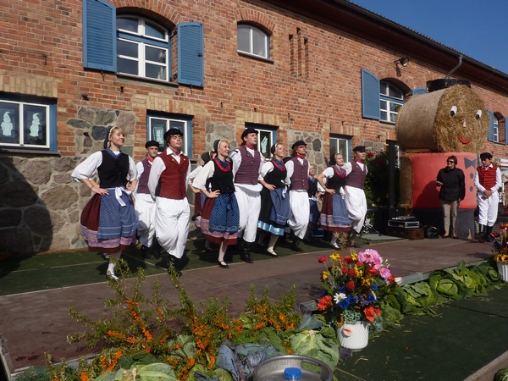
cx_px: 254
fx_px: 396
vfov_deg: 51.4
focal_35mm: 27
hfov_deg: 65.3
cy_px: 190
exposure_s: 1/500
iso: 80
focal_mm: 4.4
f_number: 5.6
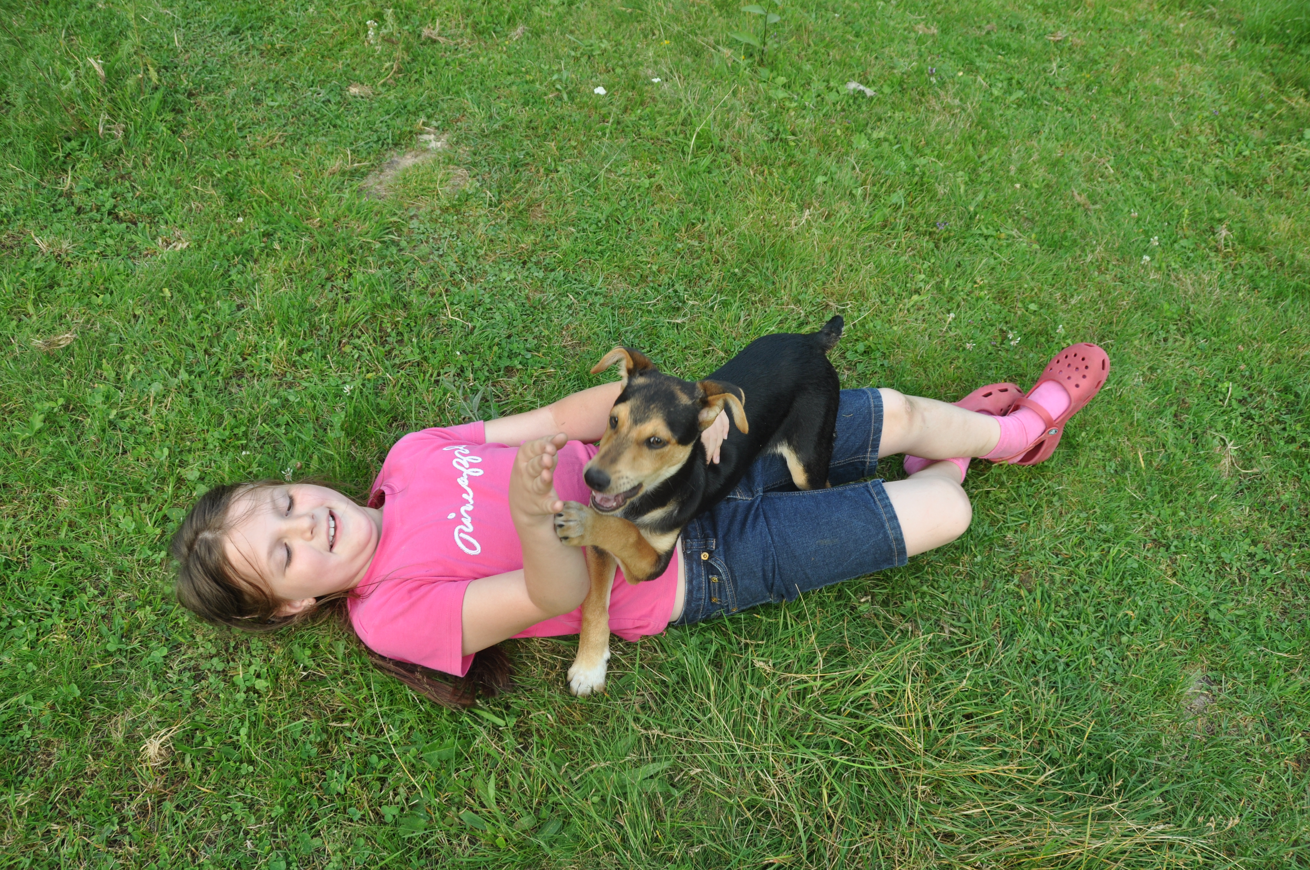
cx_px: 655
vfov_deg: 47.8
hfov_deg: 67.4
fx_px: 981
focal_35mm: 27
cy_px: 435
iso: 250
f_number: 5.6
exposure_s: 1/125
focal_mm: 18
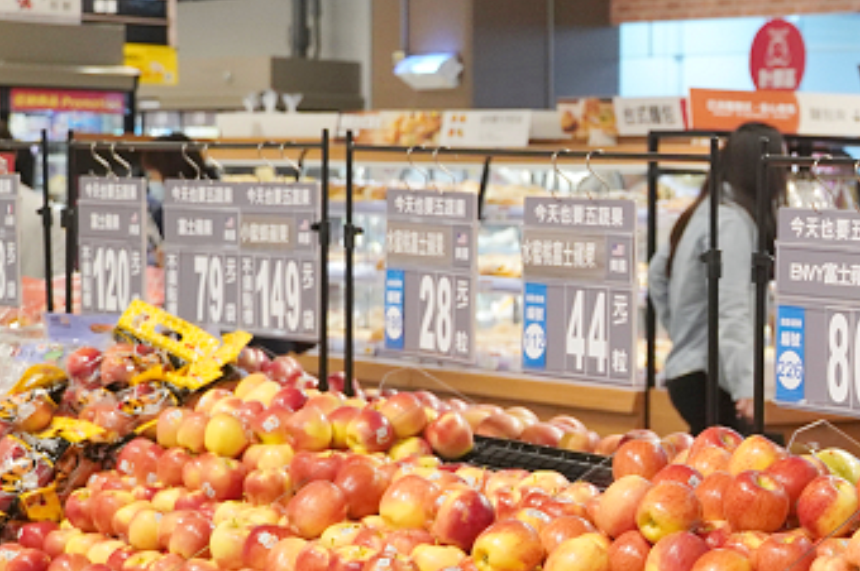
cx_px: 1252
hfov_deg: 17.5
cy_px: 440
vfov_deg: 12.8
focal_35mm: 106
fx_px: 2530
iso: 1600
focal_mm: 30
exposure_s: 1/160
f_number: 3.5
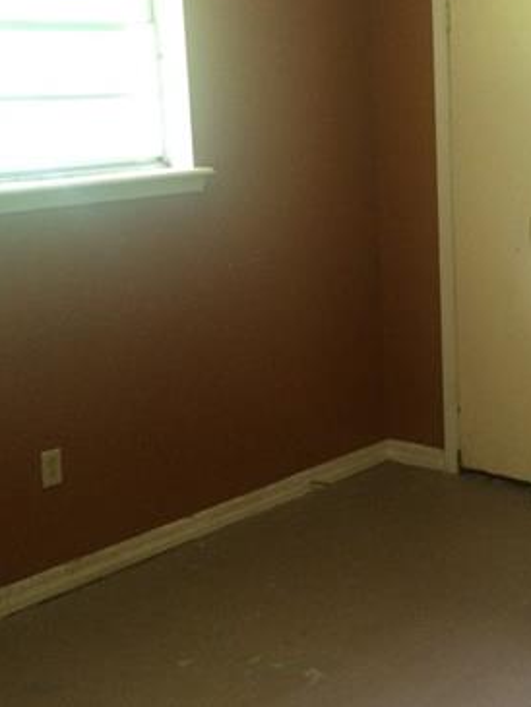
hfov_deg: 23.5
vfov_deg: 31.6
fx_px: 1247
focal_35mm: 61
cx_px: 461
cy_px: 310
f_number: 2.2
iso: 200
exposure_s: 1/30
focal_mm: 4.15
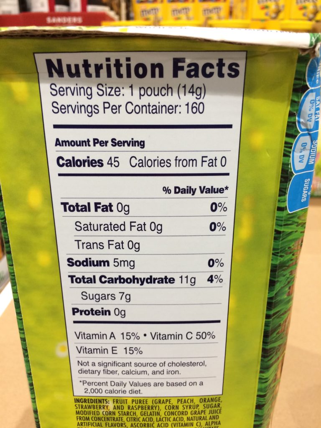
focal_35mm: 29
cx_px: 160
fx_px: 359
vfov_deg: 61.7
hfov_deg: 48.2
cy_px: 214
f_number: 2.2
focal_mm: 4.15
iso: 100
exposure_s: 1/30
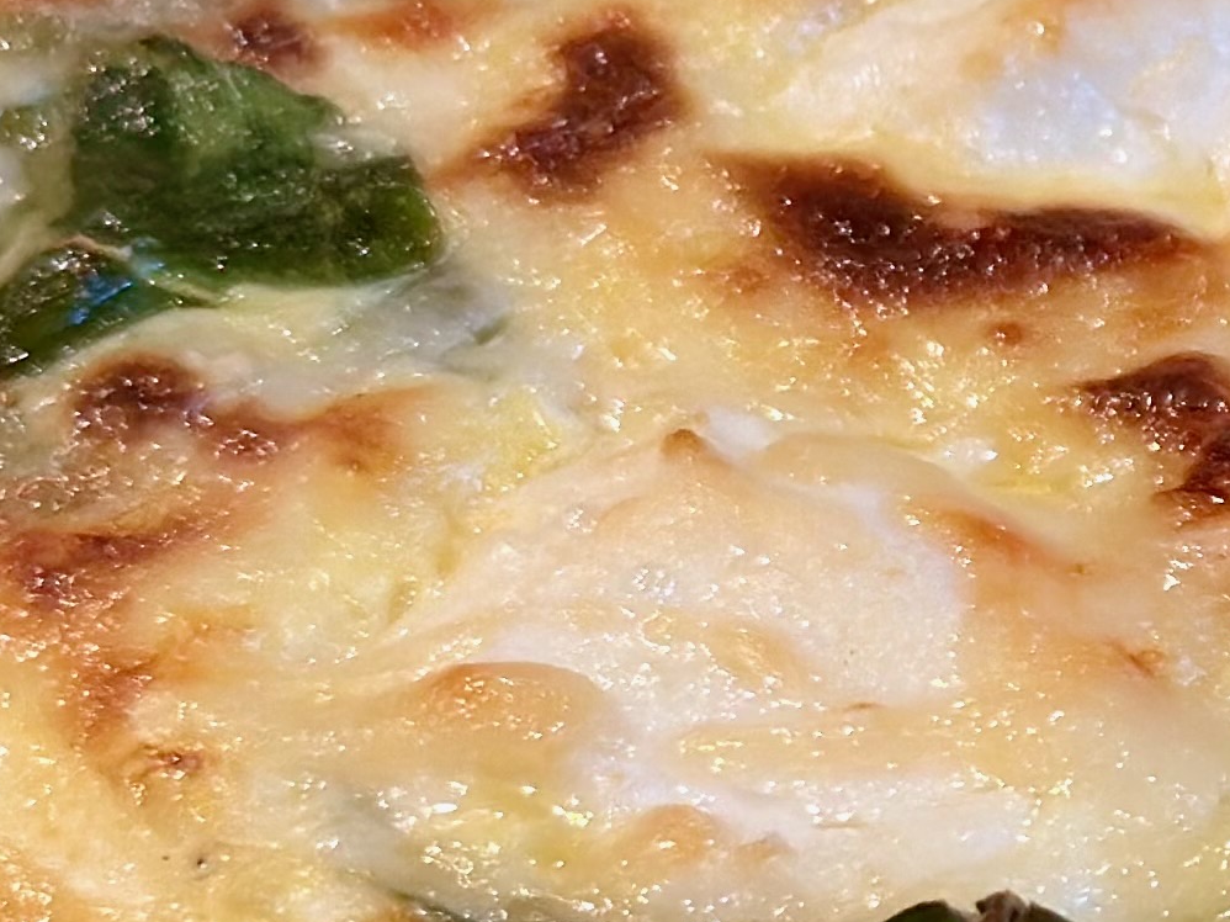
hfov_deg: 9.8
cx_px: 1992
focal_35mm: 194
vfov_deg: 7.7
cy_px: 376
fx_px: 6892
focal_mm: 6.86
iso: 160
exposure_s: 1/60
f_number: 1.78
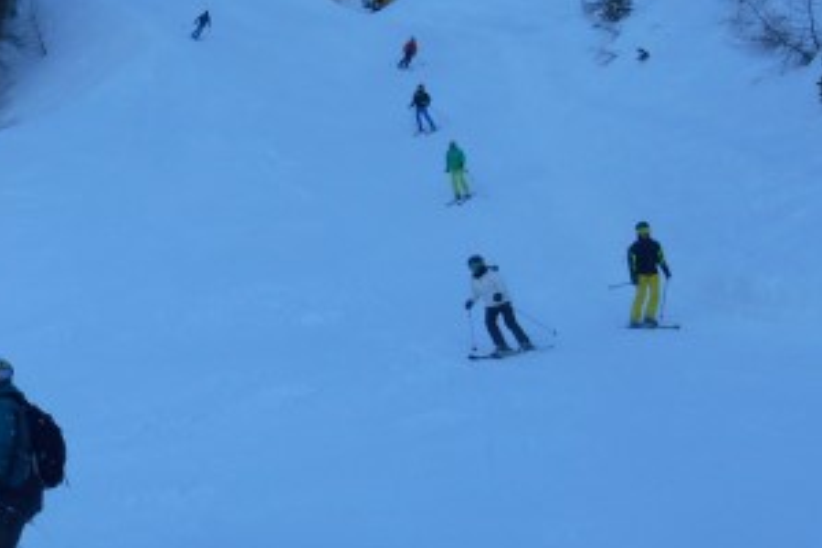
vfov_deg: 18.9
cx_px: 60
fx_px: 1644
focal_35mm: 72
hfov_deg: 27.0
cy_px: 206
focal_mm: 4.7
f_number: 3.4
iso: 80
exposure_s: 1/400
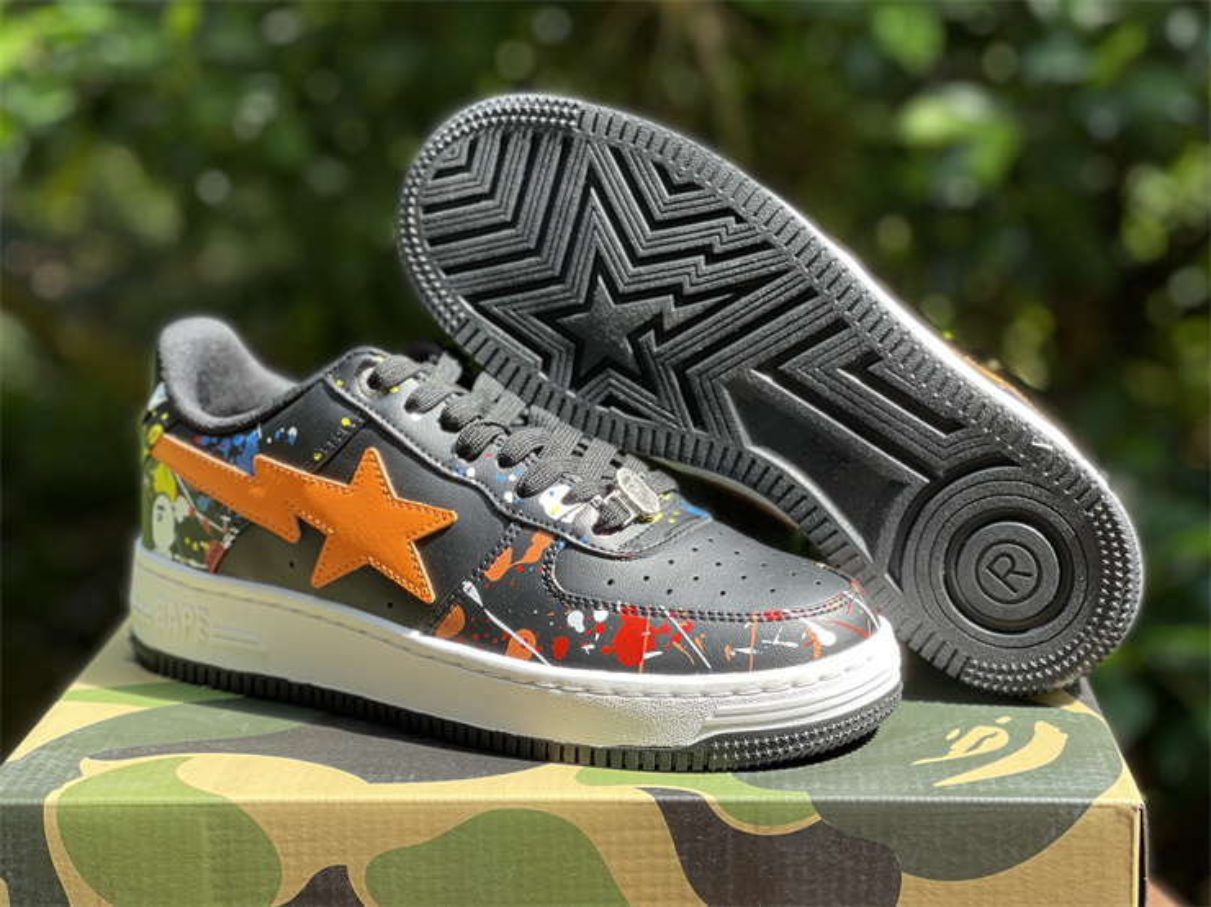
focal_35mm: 64
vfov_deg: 22.9
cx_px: 606
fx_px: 2238
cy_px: 454
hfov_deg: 30.3
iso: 20
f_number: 2.2
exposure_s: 1/121
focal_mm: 7.5
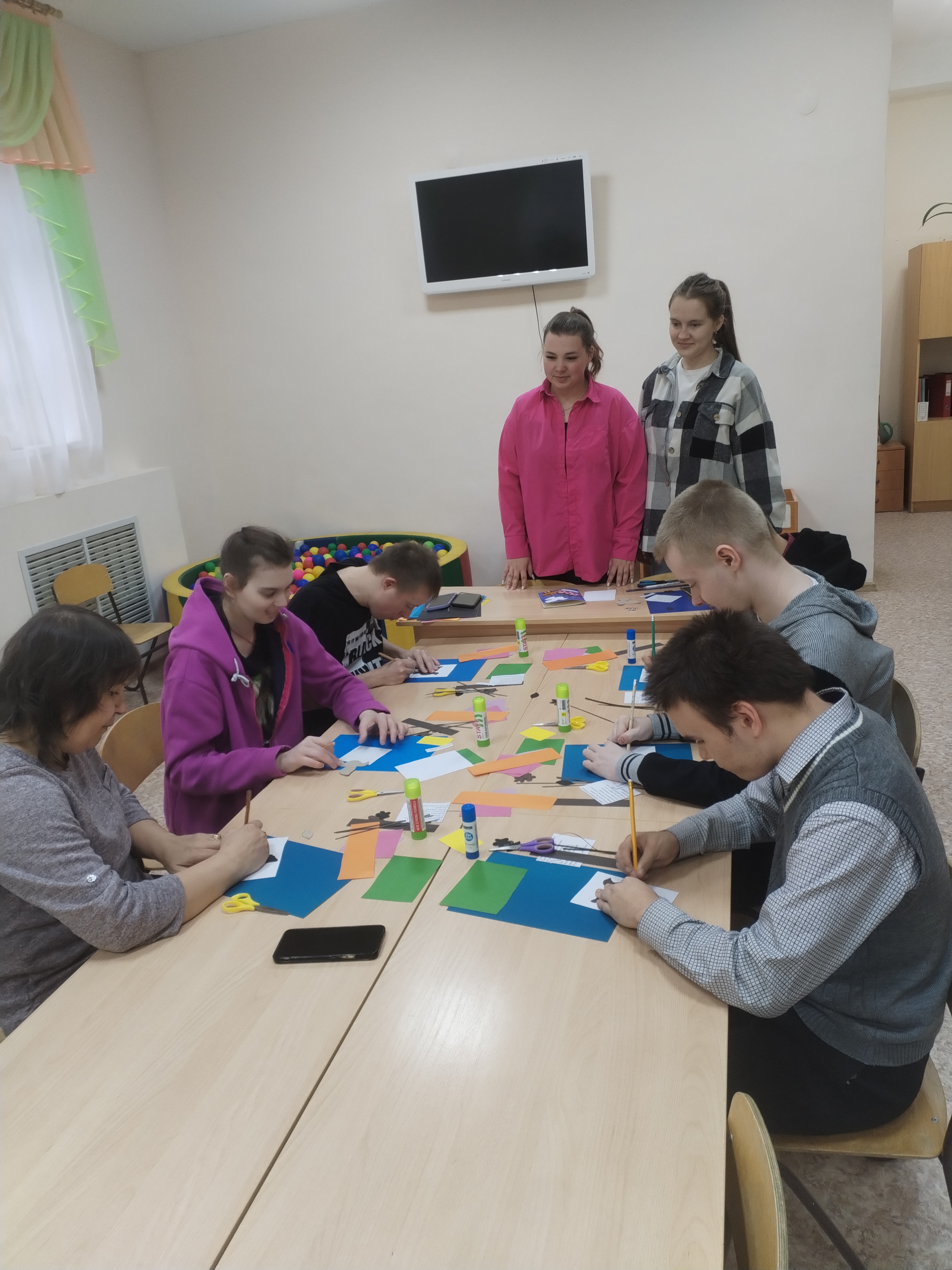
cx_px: 476
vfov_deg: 61.7
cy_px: 635
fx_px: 1063
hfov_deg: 48.2
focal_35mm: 29
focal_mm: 4.75
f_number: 1.8
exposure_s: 1/60
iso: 257
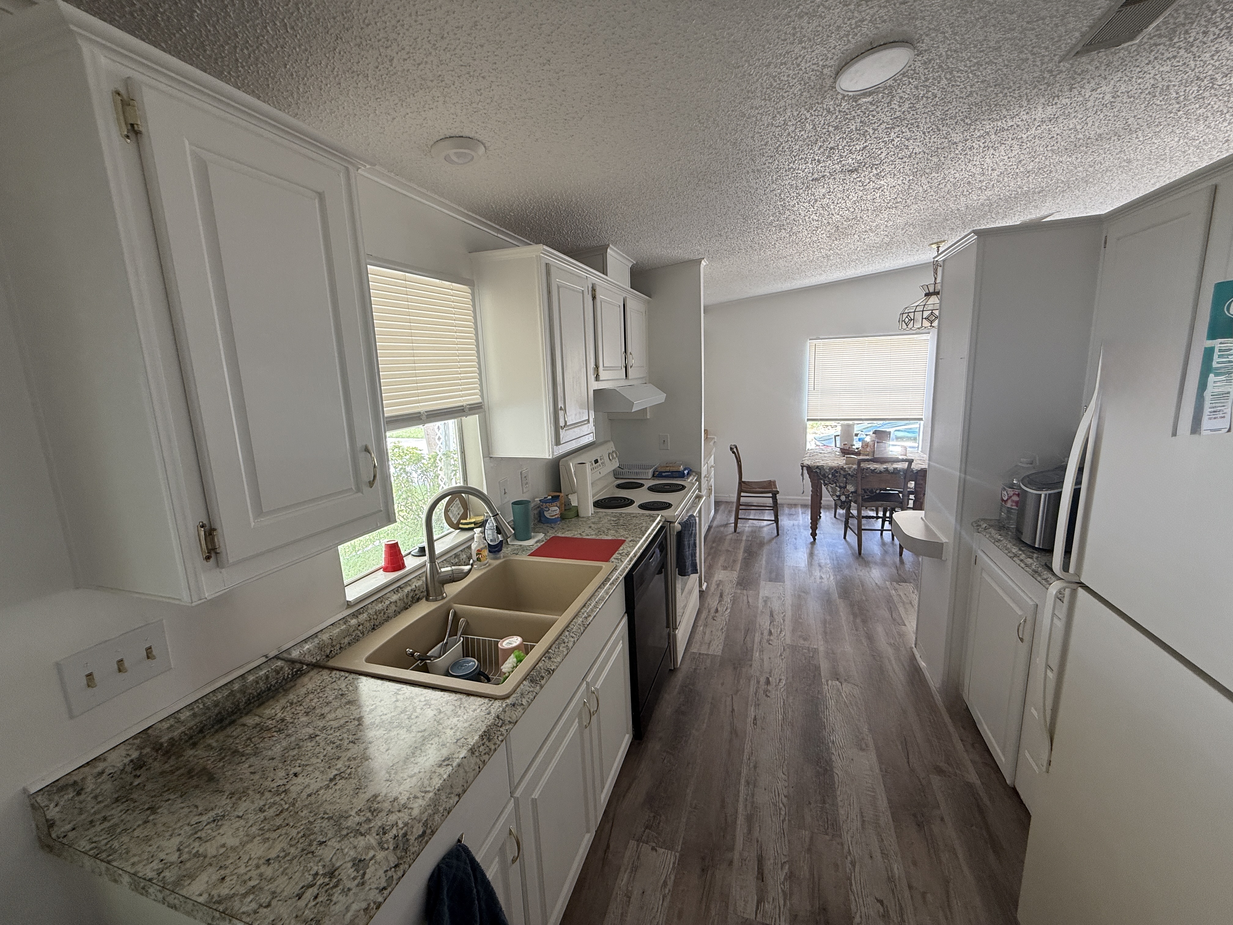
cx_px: 616
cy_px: 462
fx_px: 499
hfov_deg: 102.1
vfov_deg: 85.7
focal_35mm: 14
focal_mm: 2.22
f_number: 2.2
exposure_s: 1/99
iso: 80
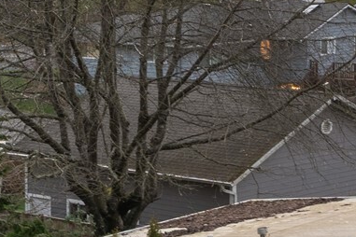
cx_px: 602
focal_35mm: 156
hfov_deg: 12.3
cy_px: -76
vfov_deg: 8.7
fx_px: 1543
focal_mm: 35
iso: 320
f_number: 9
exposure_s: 1/3
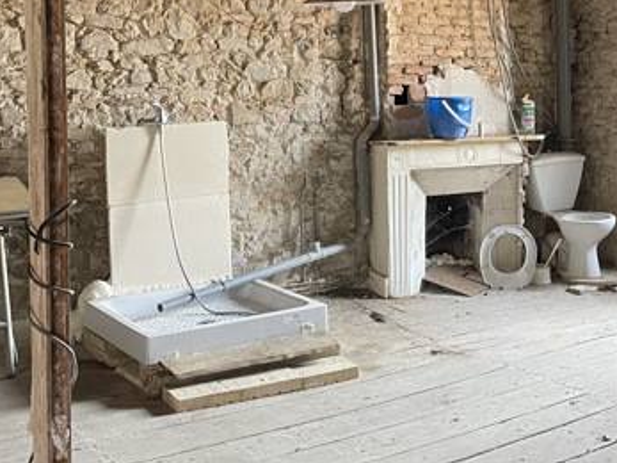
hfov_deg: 31.1
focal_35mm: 60
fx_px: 1069
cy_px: 89
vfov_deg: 24.0
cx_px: 523
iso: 250
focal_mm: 4.2
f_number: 1.6
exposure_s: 1/60
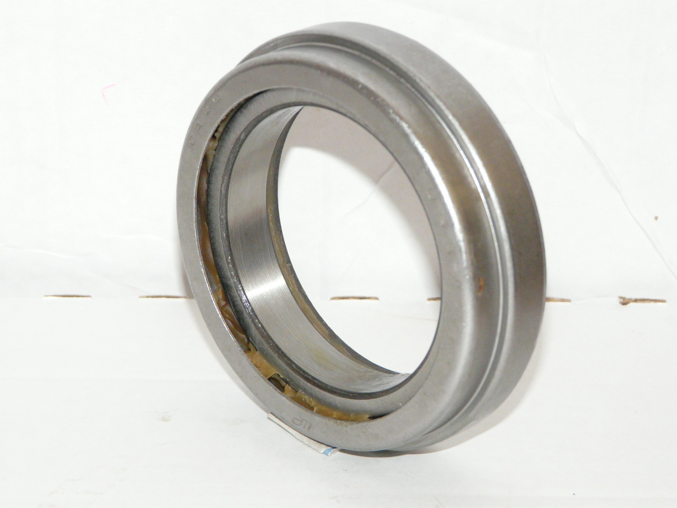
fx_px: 2464
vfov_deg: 11.8
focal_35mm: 126
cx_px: 338
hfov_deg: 15.6
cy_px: 254
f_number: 3.6
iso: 400
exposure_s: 1/60
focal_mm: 20.6
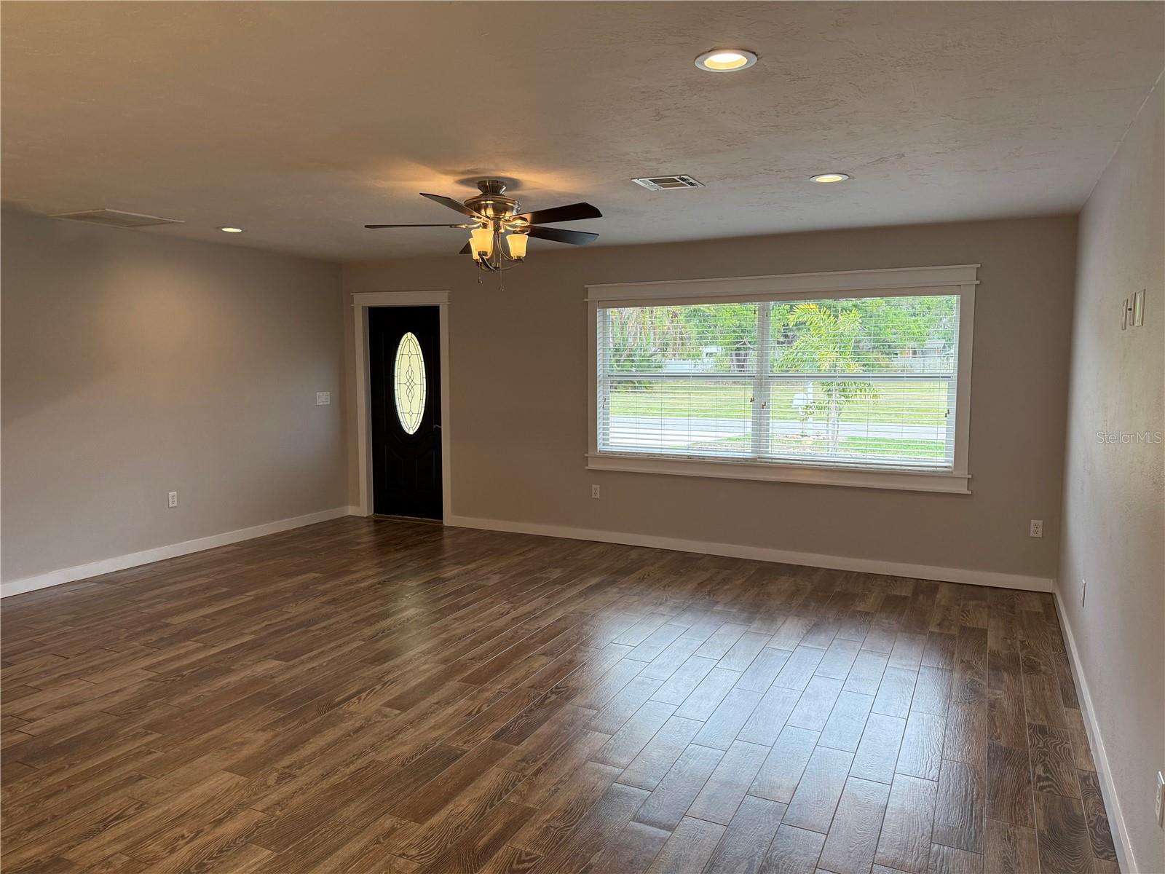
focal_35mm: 24
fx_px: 808
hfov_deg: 71.6
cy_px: 437
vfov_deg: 56.8
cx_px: 582
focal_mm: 6.76
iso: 160
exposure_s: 1/231
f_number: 1.78
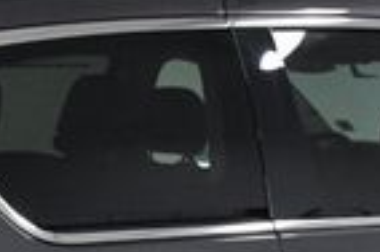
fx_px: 1569
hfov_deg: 13.8
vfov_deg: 8.9
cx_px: 96
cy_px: 378
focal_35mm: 149
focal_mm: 22
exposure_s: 1/320
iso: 2500
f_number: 9
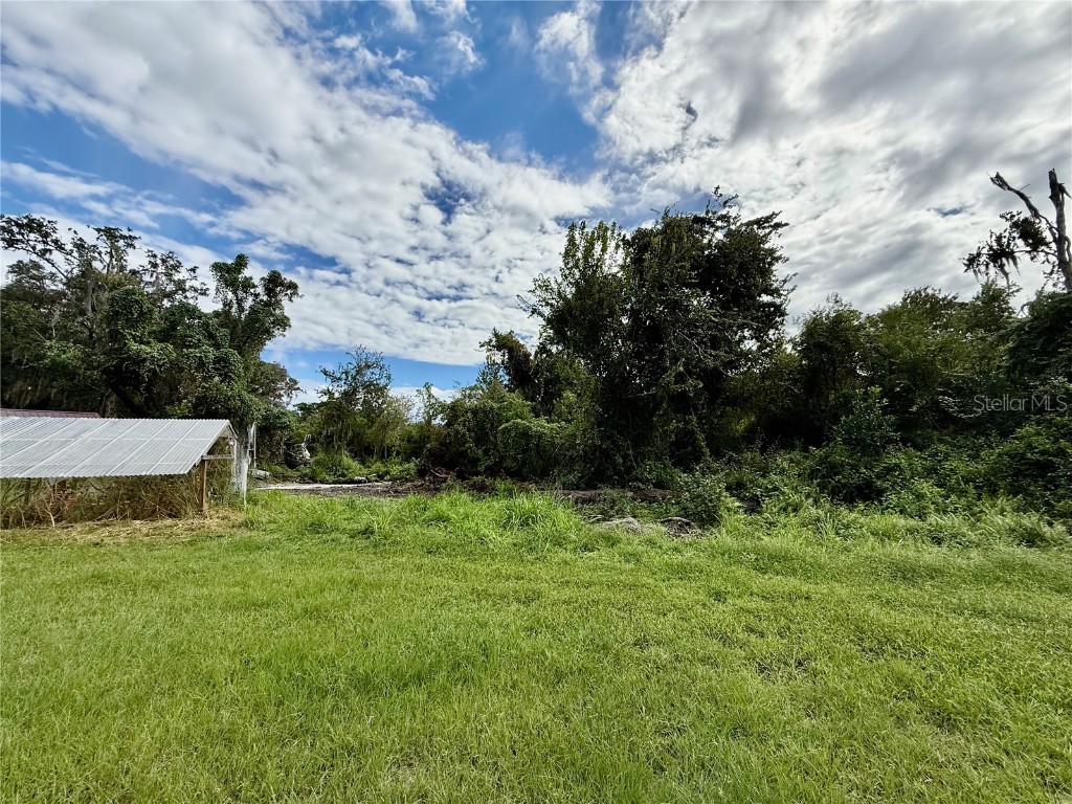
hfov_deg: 102.1
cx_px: 536
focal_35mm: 14
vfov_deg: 85.7
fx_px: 434
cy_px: 402
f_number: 2.2
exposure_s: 1/2976
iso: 50
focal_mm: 2.22
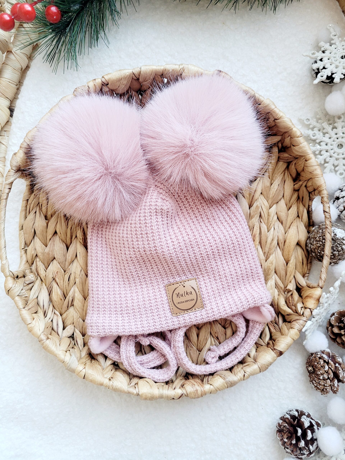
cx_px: 172
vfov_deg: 67.3
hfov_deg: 53.1
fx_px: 346
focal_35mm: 26
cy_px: 230
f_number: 1.8
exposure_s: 1/50
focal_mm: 5.4
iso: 200
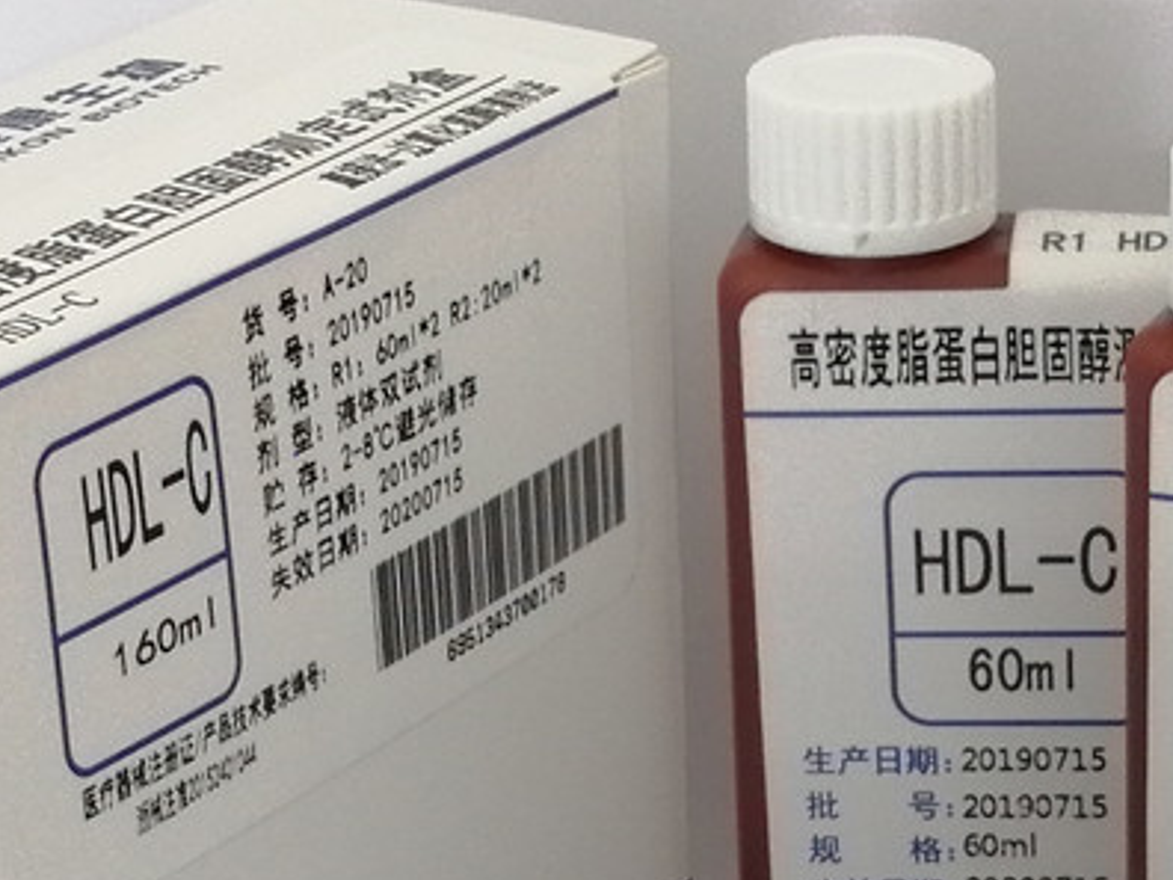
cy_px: 966
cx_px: 761
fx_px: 4880
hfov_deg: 13.7
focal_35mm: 144
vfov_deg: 10.2
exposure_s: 1/30
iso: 80
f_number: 1.8
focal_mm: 3.64
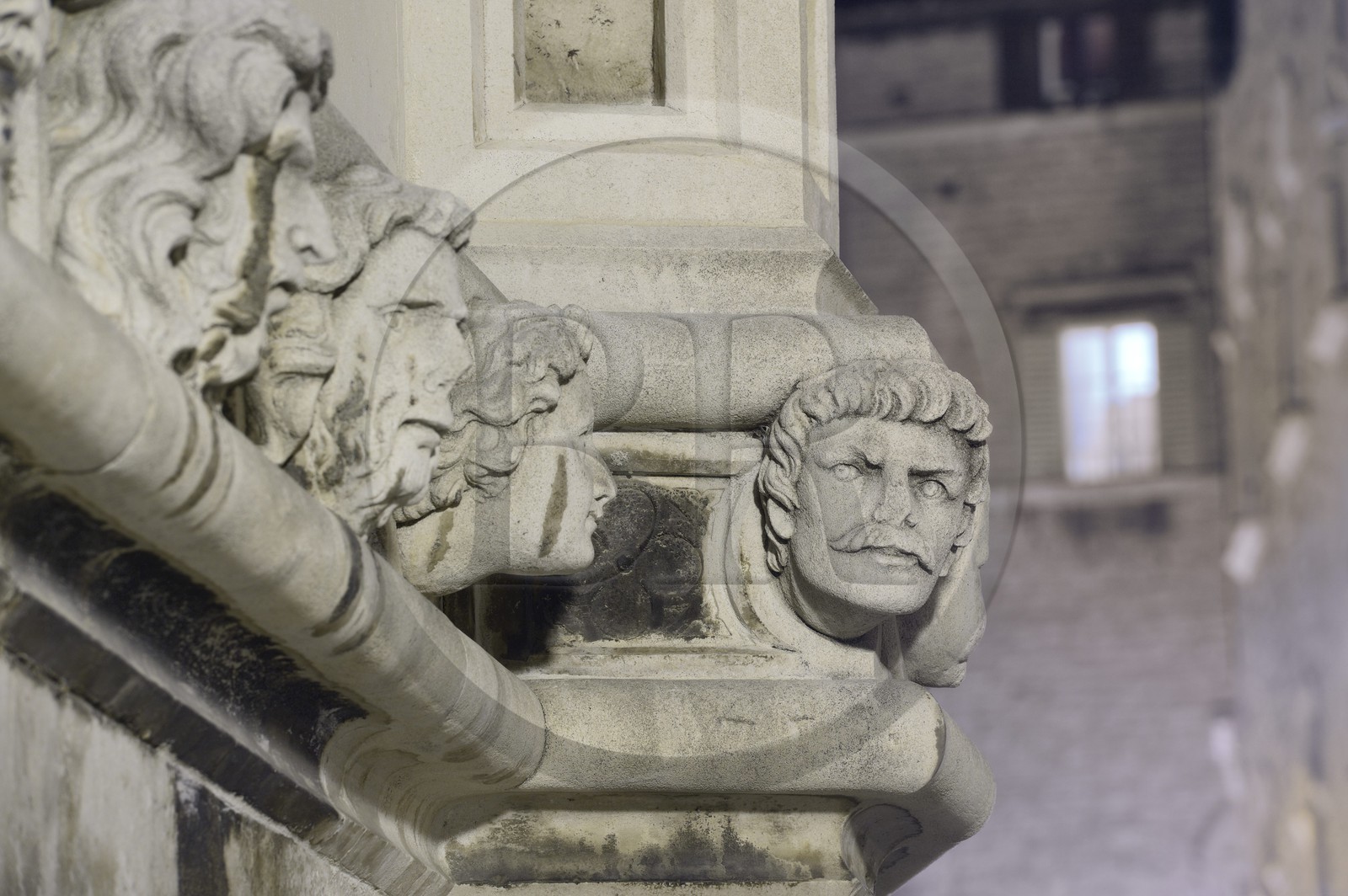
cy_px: 448
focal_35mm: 200
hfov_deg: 10.3
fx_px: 7483
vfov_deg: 6.9
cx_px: 674
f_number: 11
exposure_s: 10
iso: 200
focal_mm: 200
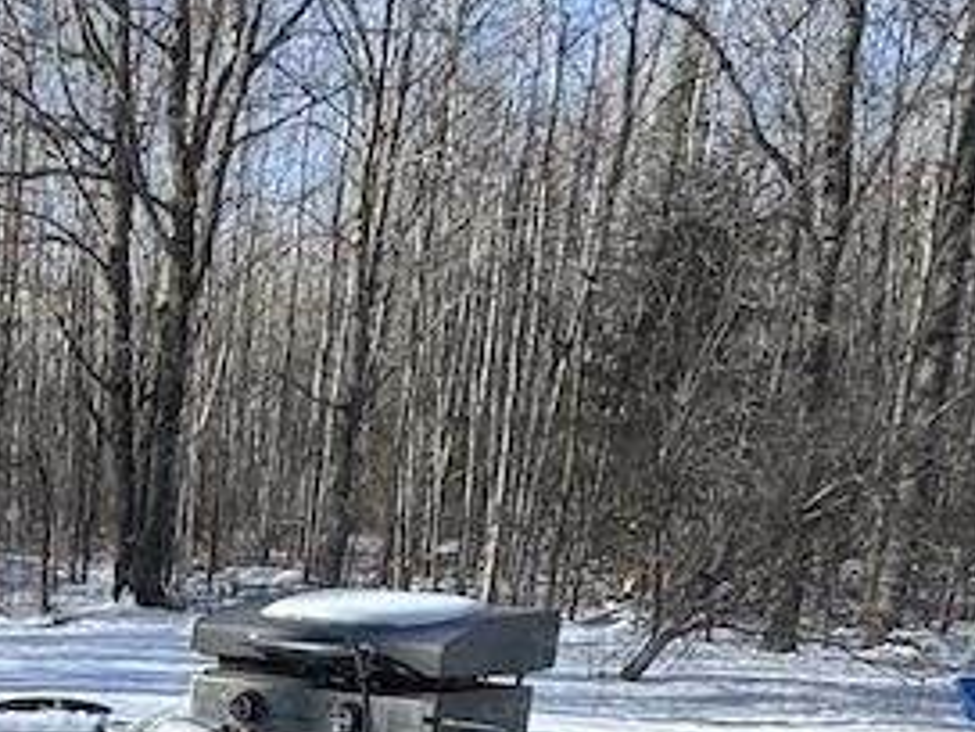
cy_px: 890
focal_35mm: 66
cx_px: -473
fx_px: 1859
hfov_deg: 23.6
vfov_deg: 20.7
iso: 40
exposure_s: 1/479
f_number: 2.2
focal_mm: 2.22
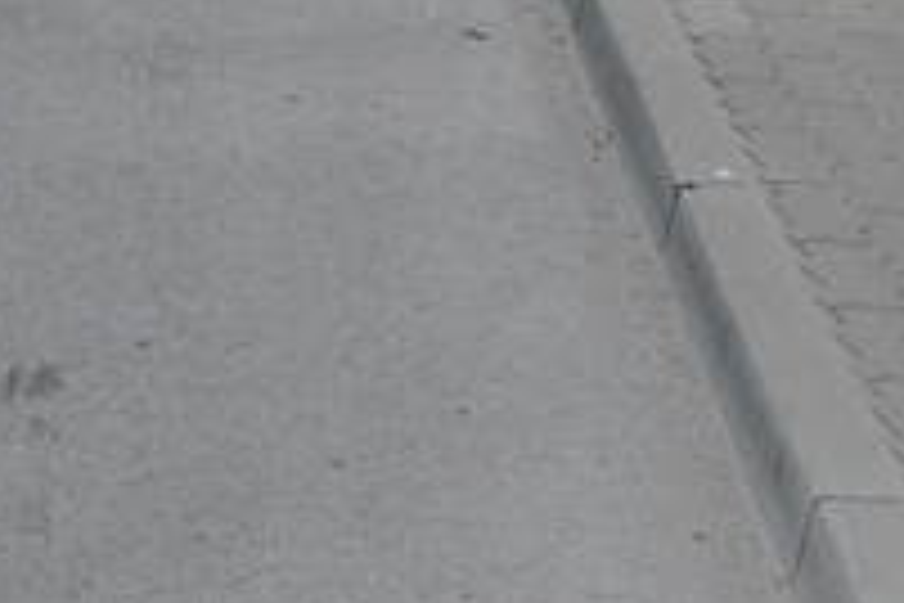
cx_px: -310
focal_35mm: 133
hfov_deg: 14.7
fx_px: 3342
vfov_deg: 9.5
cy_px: -655
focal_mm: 21
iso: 800
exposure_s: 1/640
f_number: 13
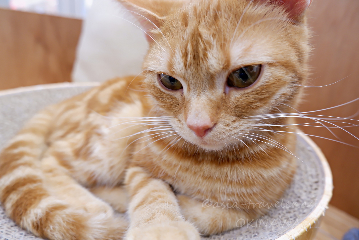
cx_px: 180
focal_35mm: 23
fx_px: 229
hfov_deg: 76.1
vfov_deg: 55.1
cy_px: 120
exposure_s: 1/34
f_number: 4
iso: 400
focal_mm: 15
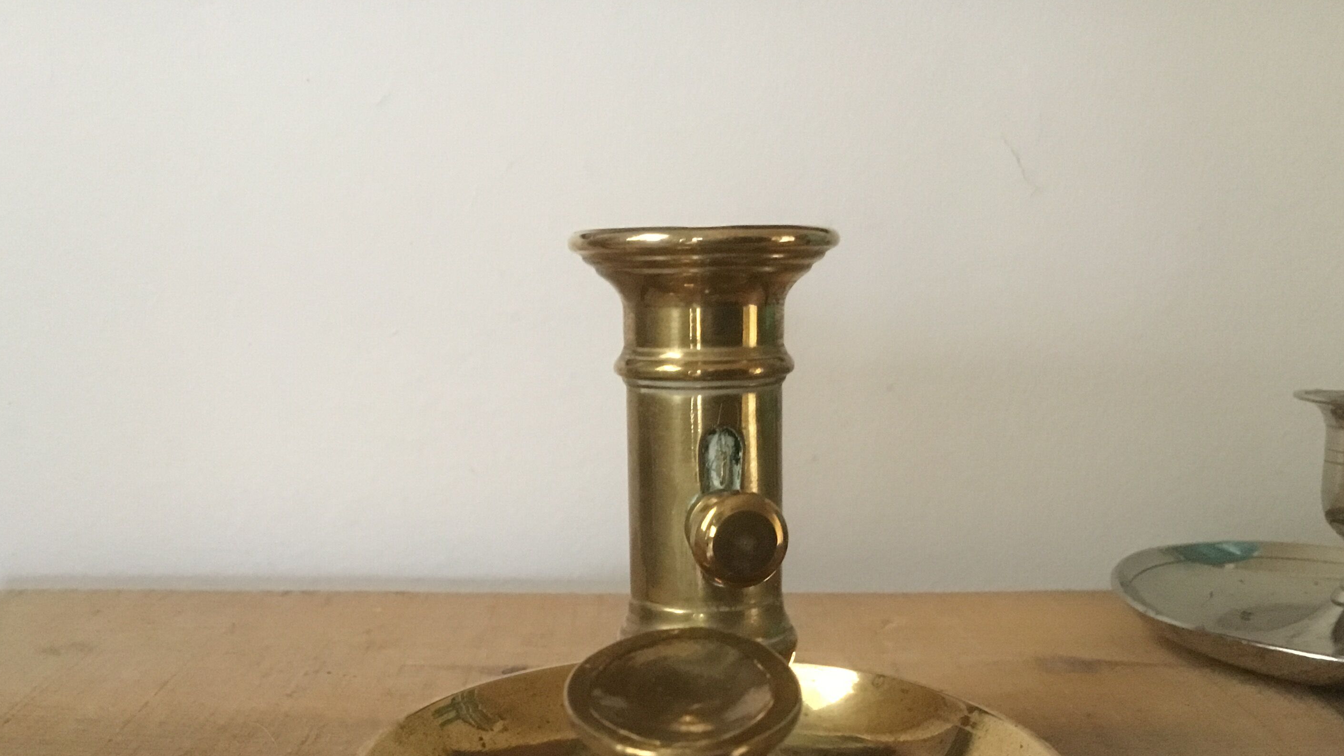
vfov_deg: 30.0
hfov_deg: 51.6
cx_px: 647
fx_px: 1390
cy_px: 554
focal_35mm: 39
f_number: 2.4
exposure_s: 1/17
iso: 400
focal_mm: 3.3
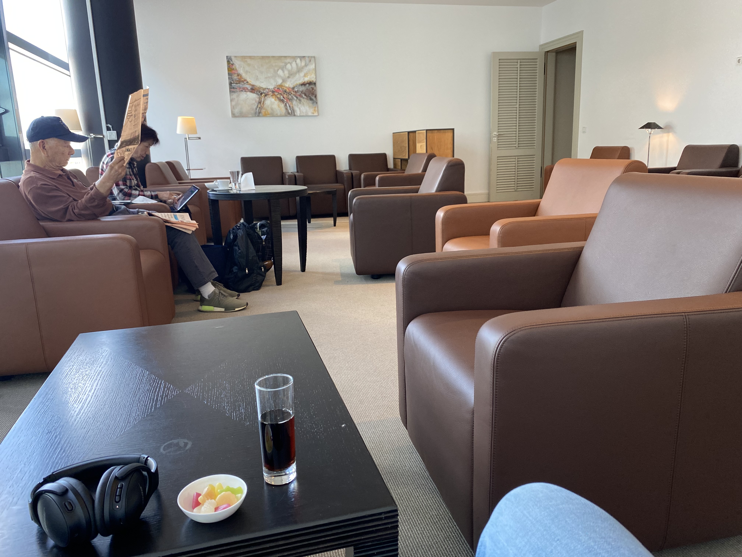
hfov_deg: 67.3
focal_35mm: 26
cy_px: 278
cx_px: 371
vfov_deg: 53.1
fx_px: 557
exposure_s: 1/60
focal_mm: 4.25
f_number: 1.8
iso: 200
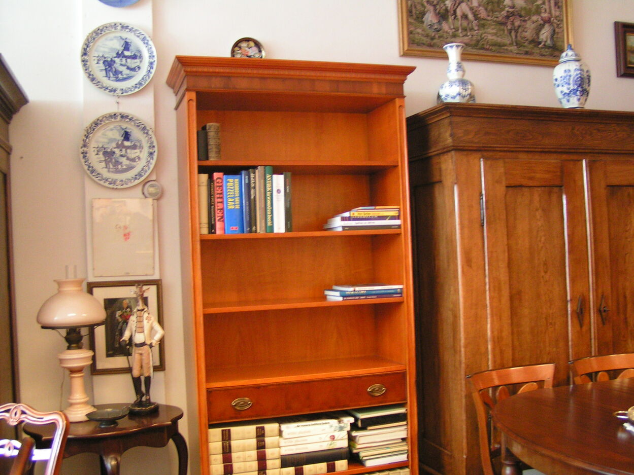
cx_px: 317
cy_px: 238
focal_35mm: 28
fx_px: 513
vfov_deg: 49.8
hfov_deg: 63.4
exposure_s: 1/8
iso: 200
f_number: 2.8
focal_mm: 4.4
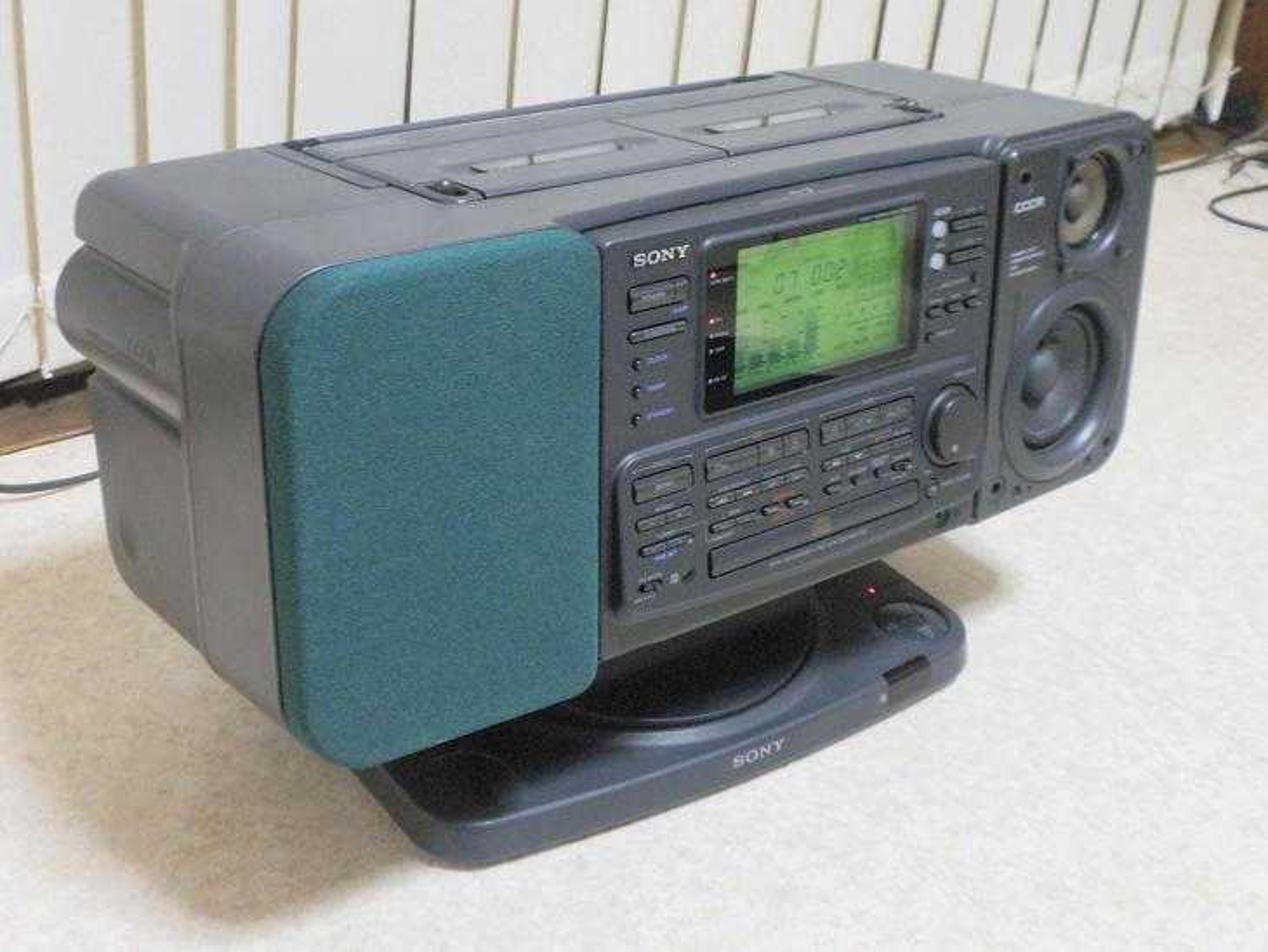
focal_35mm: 52
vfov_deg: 28.0
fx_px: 1905
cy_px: 476
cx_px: 634
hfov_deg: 36.8
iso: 200
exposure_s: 1/6
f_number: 4.3
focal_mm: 9.1
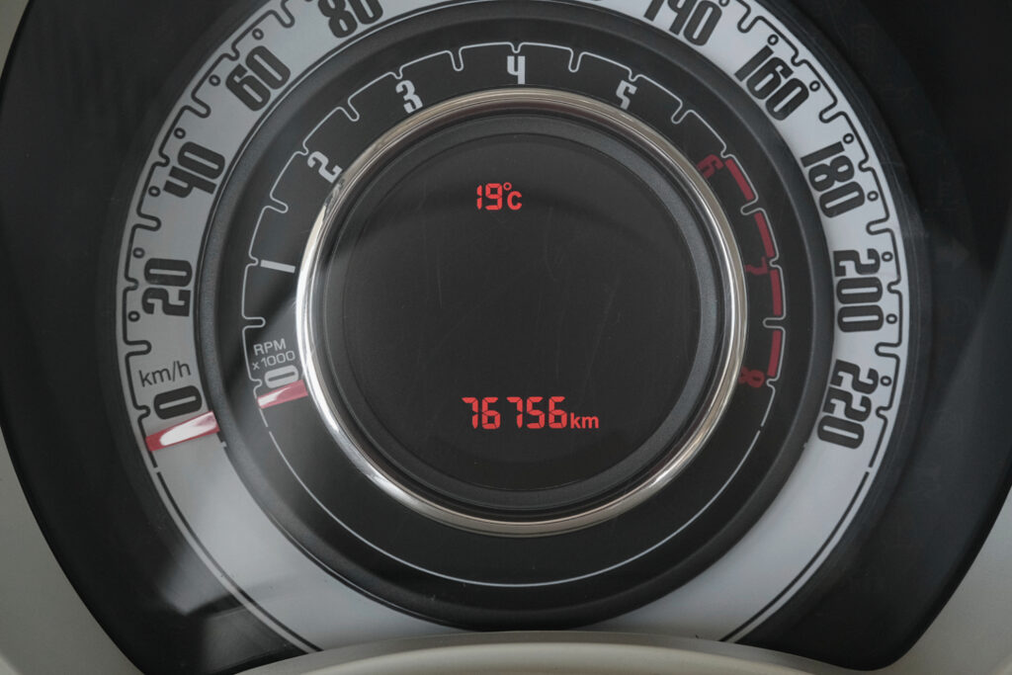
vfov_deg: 25.5
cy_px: 338
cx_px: 506
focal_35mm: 53
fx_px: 1490
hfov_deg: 37.5
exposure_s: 1/180
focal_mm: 35.3
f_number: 9
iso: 2000
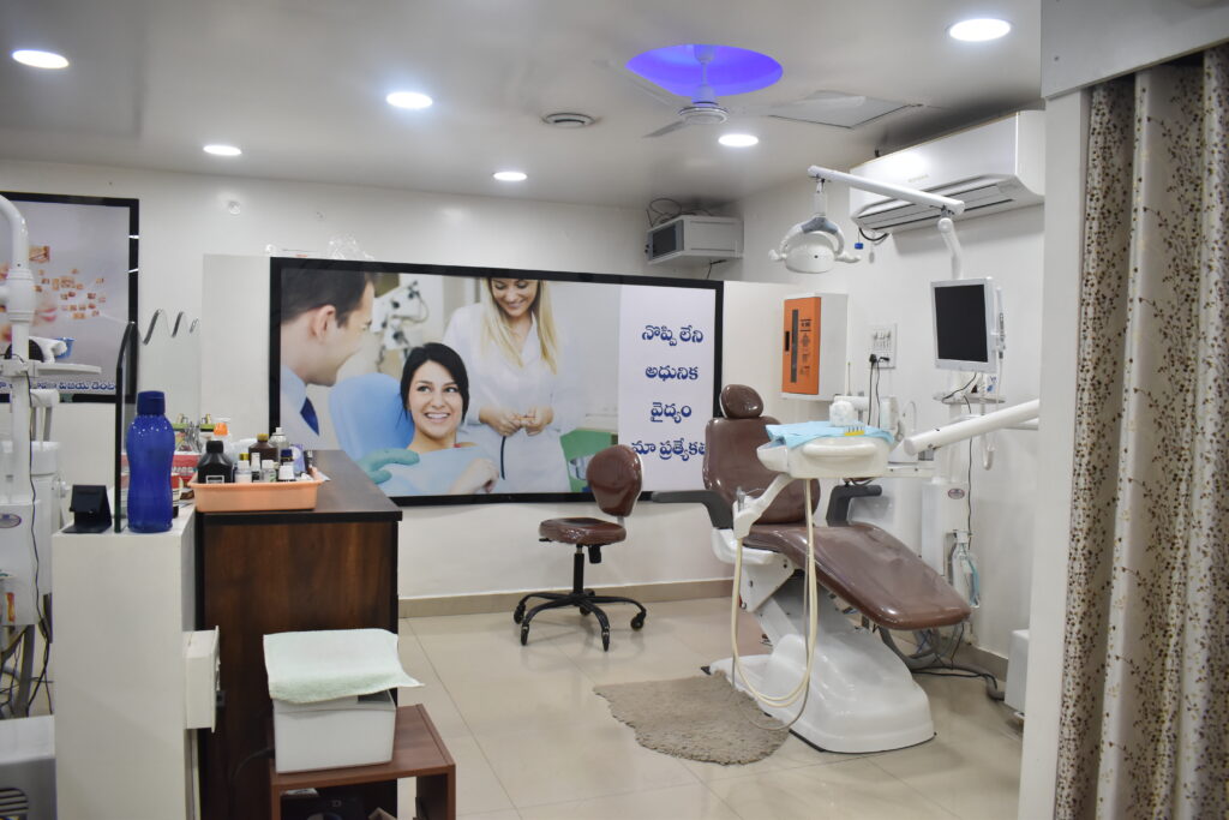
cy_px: 410
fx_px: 922
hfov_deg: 67.4
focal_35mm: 27
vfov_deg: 47.9
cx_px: 614
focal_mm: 18
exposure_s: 1/125
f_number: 4
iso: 1000
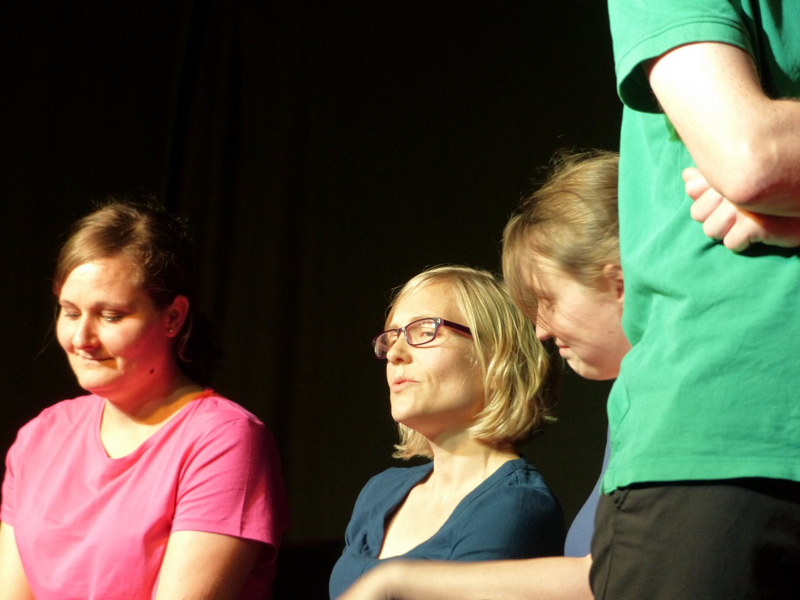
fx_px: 4299
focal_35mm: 186
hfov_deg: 10.6
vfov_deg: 8.0
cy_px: 300
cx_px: 400
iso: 400
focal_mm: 33.5
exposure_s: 1/25
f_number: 2.8
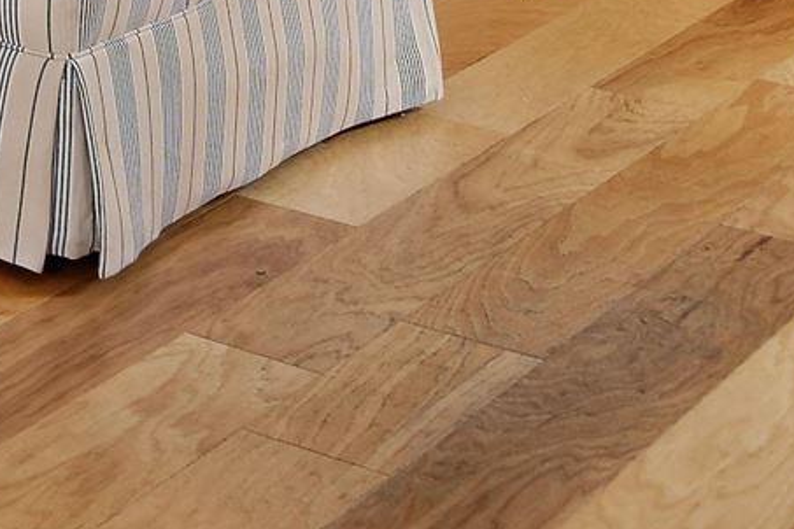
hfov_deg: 12.0
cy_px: -809
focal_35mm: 122
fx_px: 2691
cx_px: -1316
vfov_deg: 9.7
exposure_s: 1/80
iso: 100
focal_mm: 18
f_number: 5.6
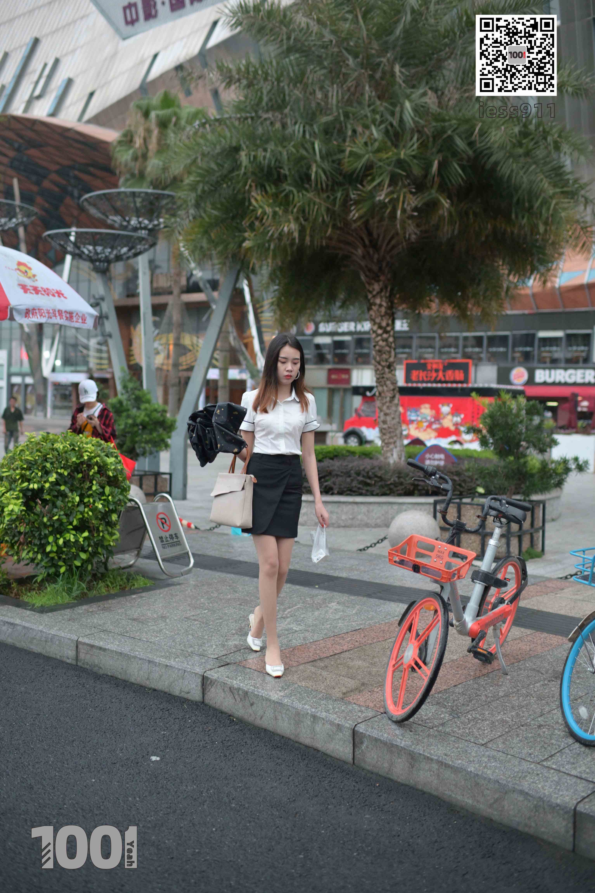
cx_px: 298
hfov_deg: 37.9
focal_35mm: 35
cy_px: 446
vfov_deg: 54.4
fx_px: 868
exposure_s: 1/200
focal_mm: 35
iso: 1000
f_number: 2
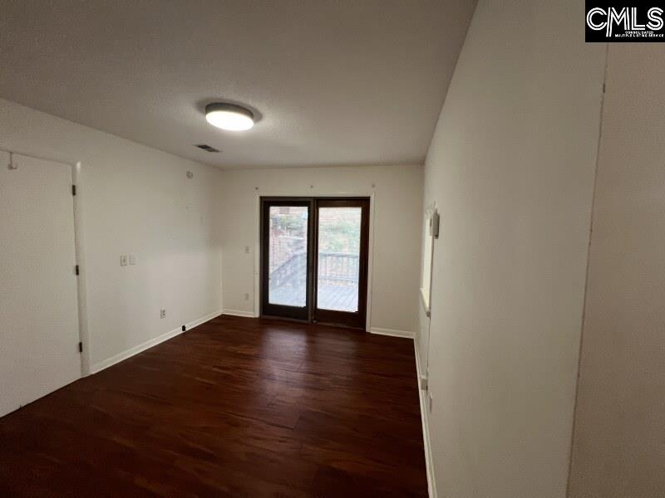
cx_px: 332
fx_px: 250
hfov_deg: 106.2
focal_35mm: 13
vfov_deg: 89.9
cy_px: 249
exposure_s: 1/60
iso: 200
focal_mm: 1.57
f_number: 1.8
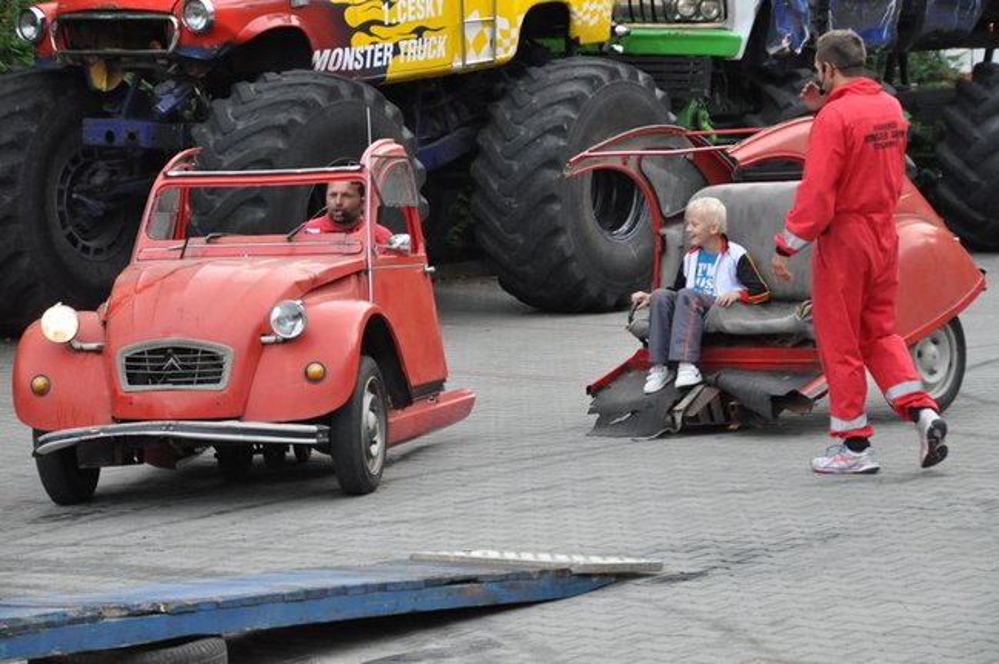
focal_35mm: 120
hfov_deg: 17.1
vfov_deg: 11.4
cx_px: 500
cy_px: 332
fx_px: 3326
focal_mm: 80
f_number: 5.3
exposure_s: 1/250
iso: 2200
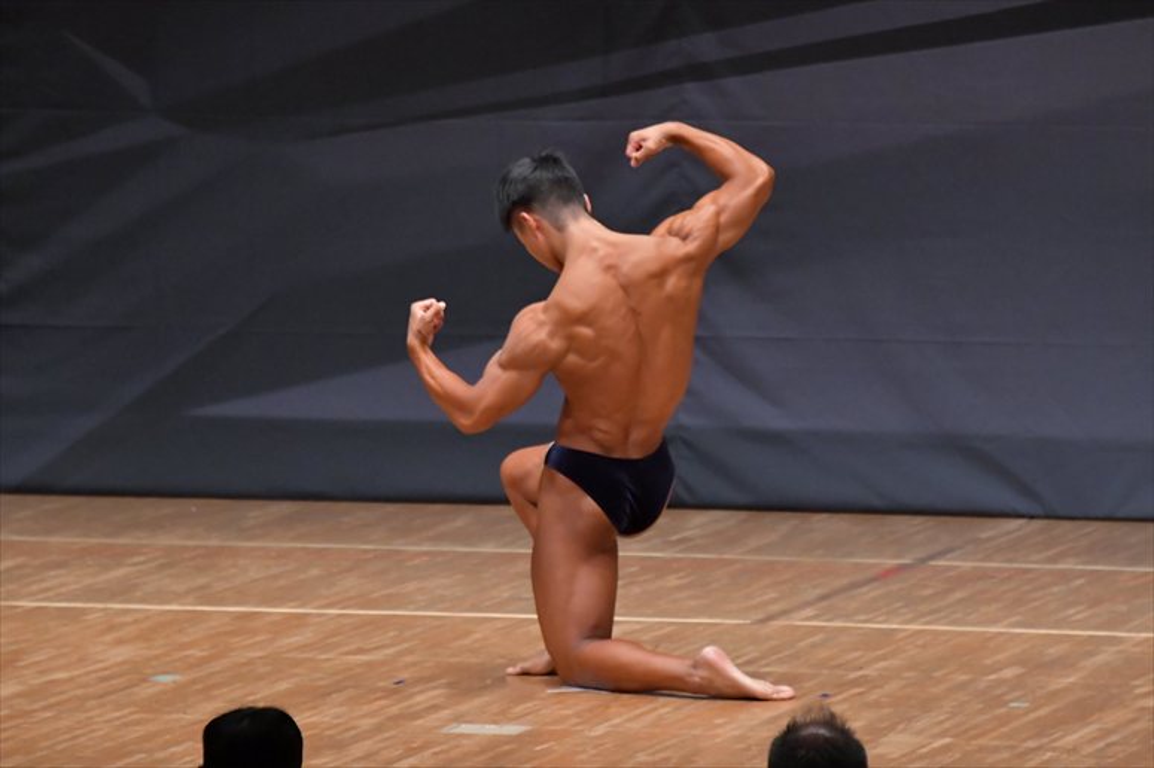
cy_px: 384
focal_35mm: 315
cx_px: 577
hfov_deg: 6.5
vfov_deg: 4.4
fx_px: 10093
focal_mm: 210
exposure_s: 1/400
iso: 6400
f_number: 5.6
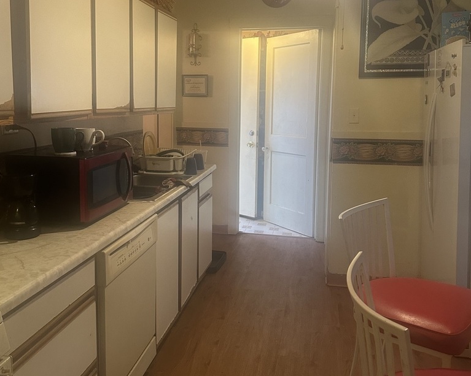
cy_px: 154
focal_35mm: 33
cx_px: 228
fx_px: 460
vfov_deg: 44.3
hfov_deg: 54.2
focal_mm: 6.86
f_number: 1.78
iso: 400
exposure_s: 1/60
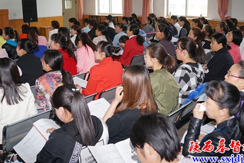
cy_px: 62
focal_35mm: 35
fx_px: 237
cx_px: 118
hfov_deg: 54.4
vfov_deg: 37.6
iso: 640
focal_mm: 18
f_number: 4
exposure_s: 1/160
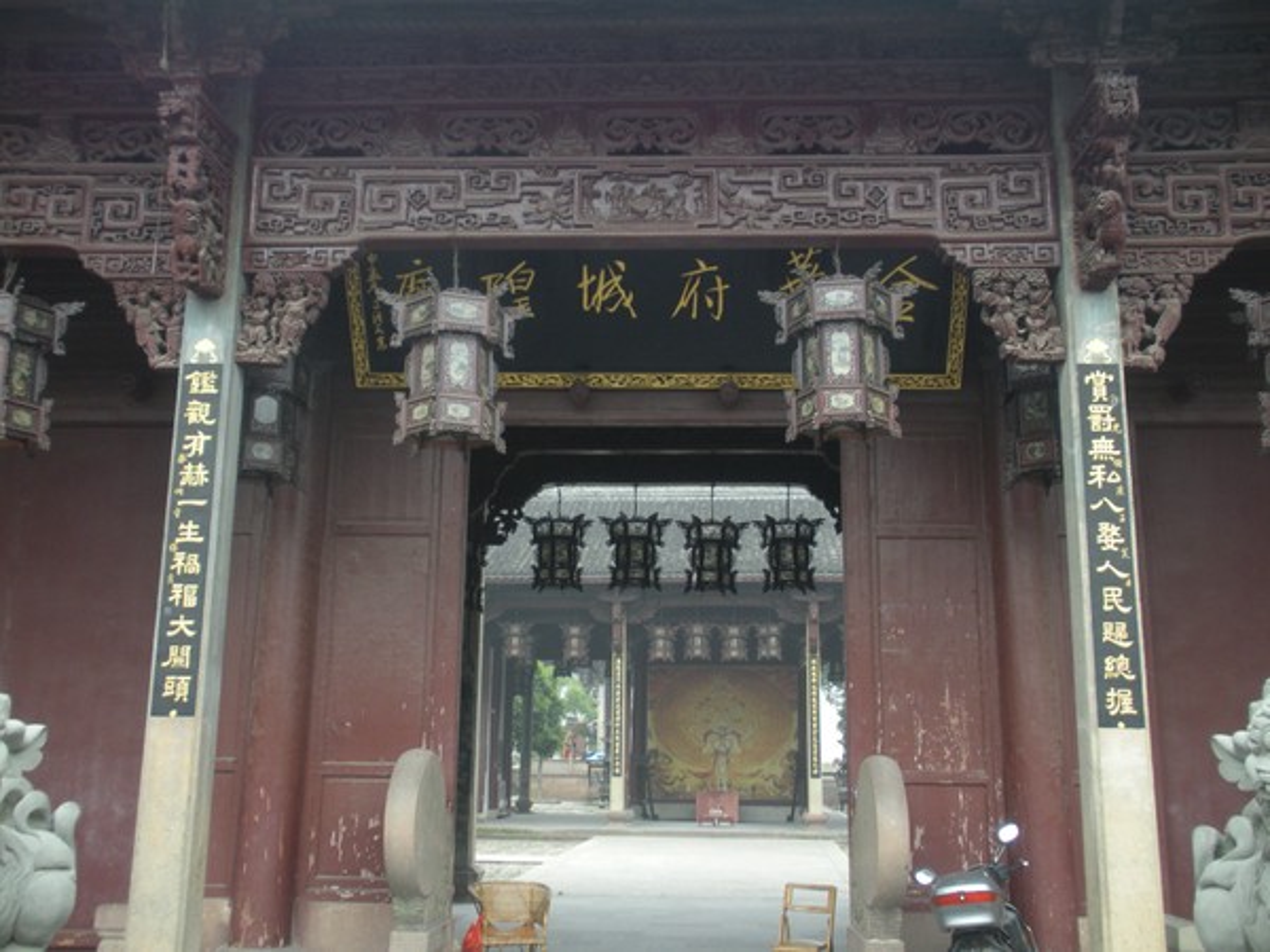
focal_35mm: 36
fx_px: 1321
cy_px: 476
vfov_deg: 39.7
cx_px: 635
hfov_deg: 51.4
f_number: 3.5
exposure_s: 1/59.8
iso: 98
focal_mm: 6.3
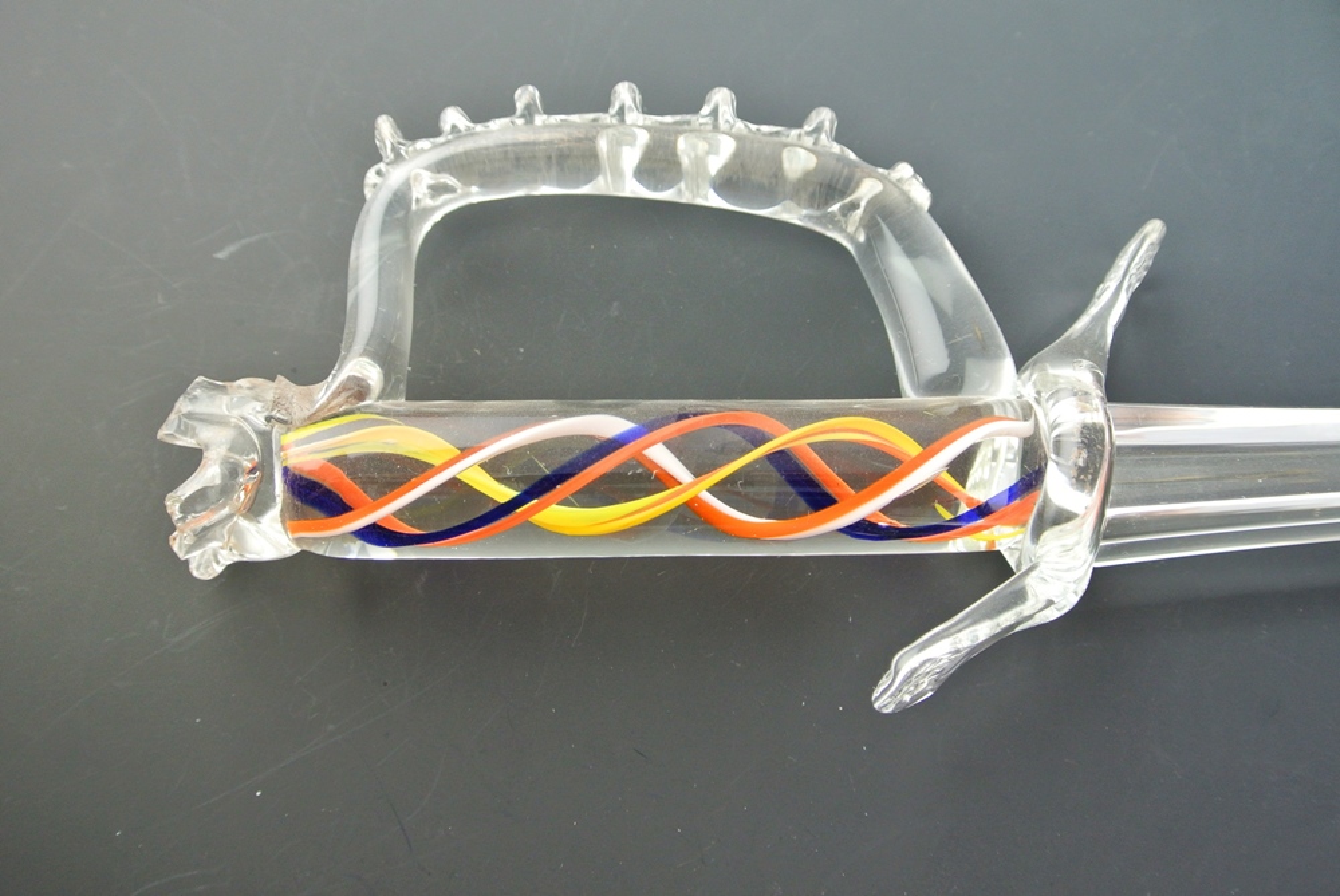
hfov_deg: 51.8
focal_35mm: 37
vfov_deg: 36.0
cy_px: 448
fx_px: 1379
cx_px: 670
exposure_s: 1/80
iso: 400
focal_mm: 14
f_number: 4
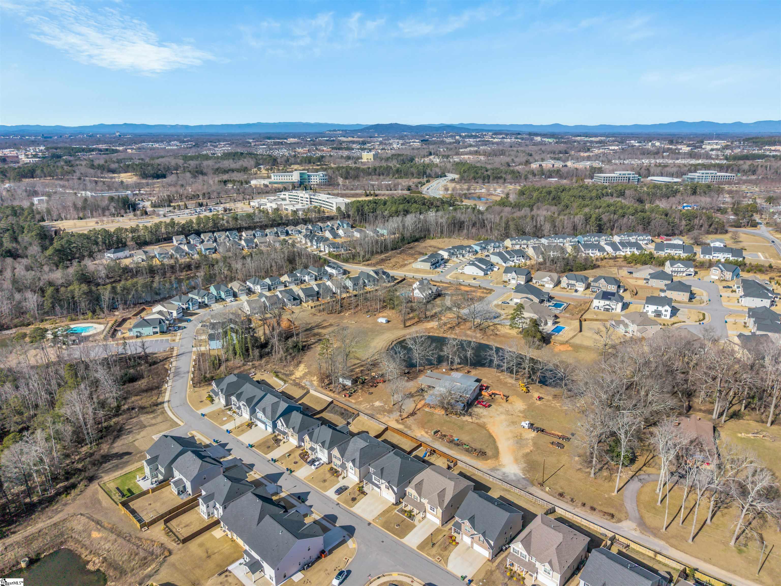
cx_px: 390
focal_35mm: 24
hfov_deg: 71.6
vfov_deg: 56.8
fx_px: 541
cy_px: 293
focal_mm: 8.67
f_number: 1.8
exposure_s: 1/8000
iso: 200
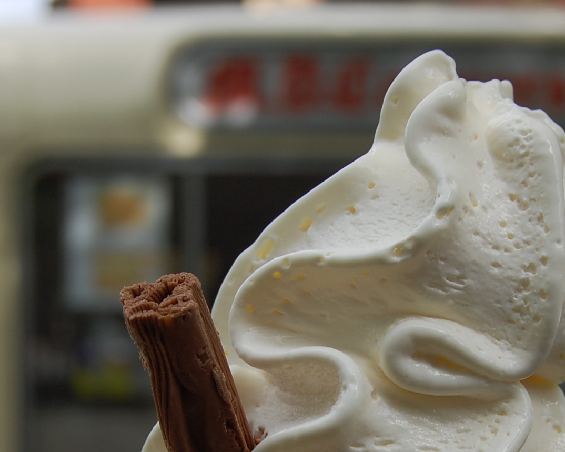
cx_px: 327
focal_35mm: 134
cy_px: 436
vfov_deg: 11.4
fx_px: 2241
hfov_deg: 14.4
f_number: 8
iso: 200
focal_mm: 34
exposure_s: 1/250
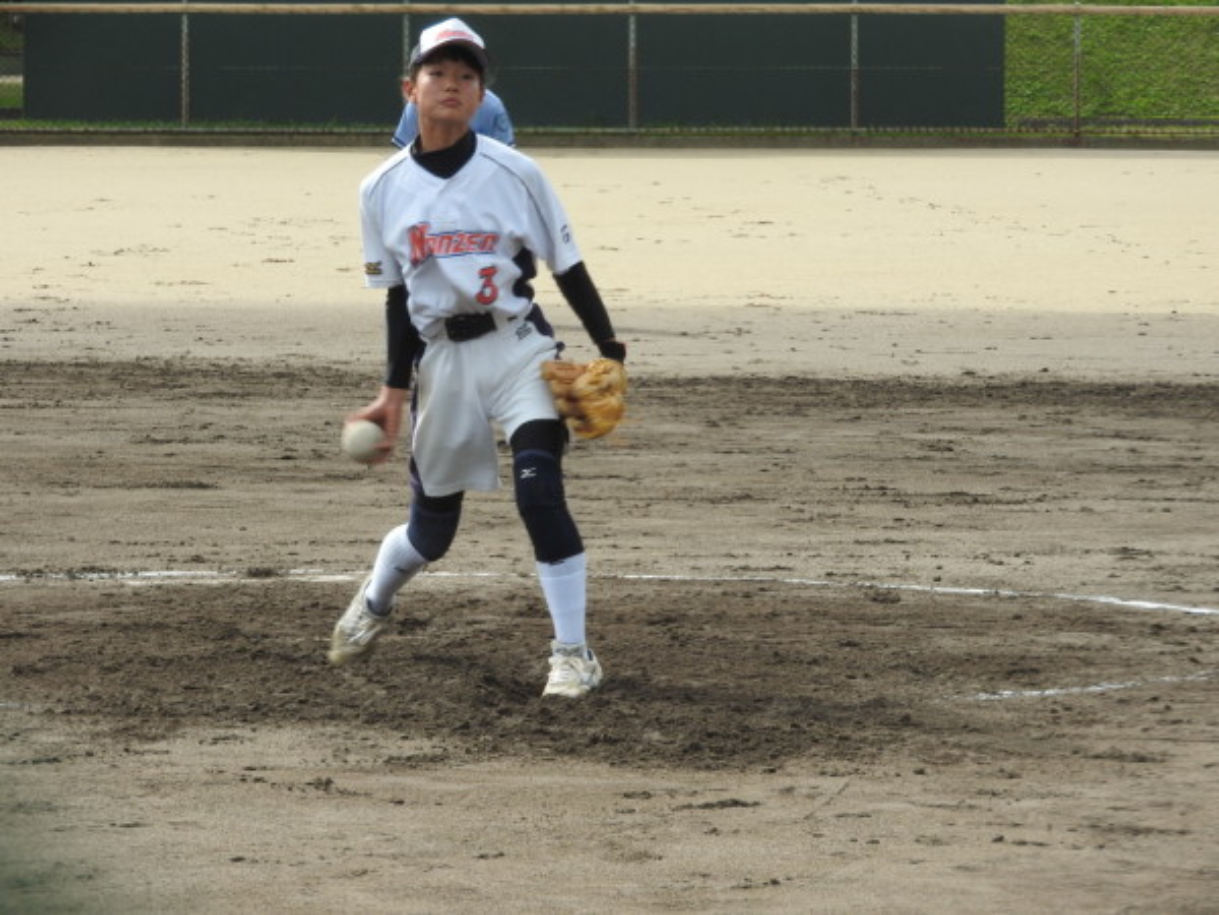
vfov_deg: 5.9
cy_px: 458
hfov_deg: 7.9
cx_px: 610
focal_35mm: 250
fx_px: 8804
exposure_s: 1/320
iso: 100
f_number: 5.5
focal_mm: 44.8
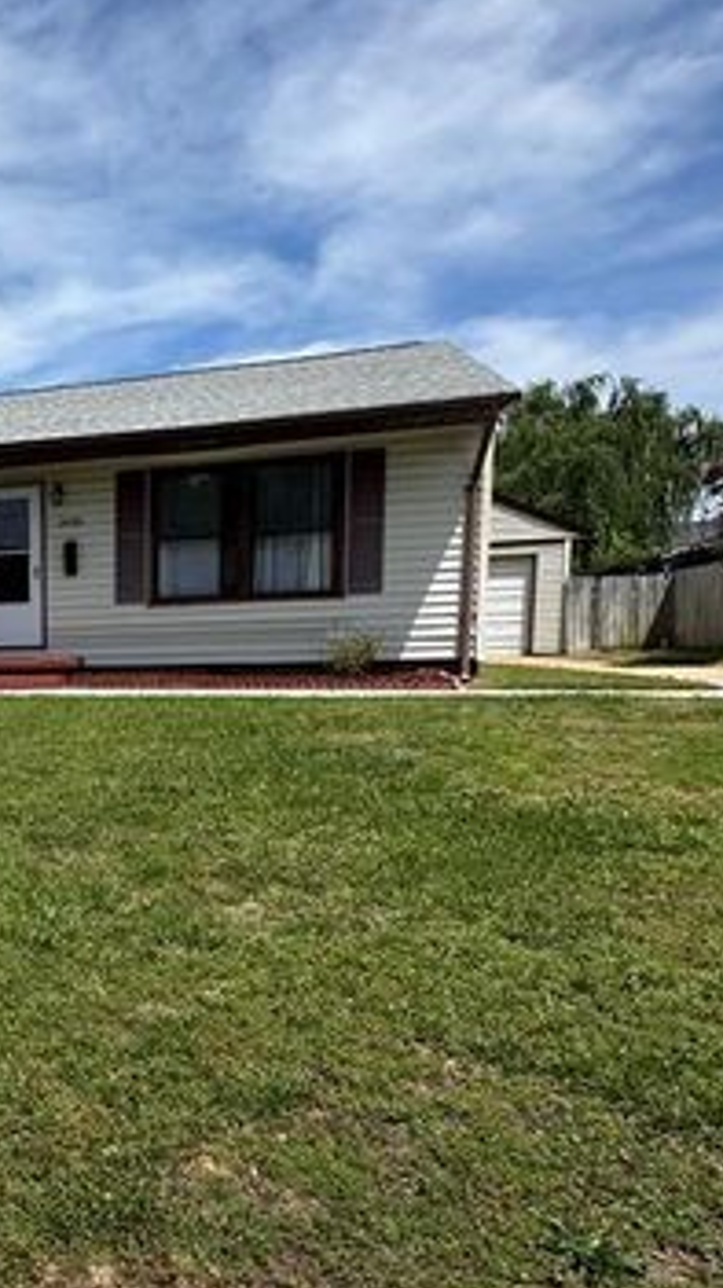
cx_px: -106
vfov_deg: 65.4
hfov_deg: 33.8
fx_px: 990
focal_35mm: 29
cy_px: 776
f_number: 2.2
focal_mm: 2.22
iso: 50
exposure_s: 1/2398
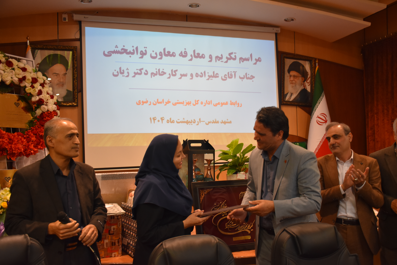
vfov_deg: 38.4
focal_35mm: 34
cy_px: 132
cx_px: 198
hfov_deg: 55.1
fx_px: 380
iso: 1250
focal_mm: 23
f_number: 4
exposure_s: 1/60
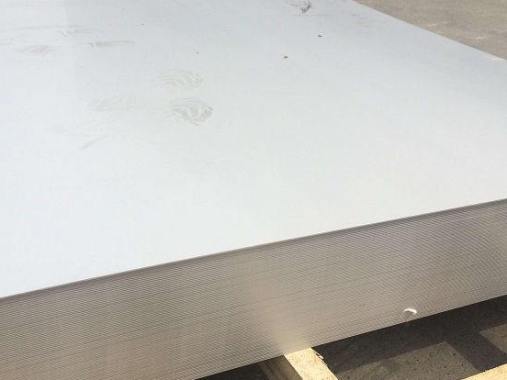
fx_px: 615
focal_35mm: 42
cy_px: 160
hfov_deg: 44.7
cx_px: 222
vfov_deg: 34.3
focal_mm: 4.15
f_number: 2.2
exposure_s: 1/1866
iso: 32
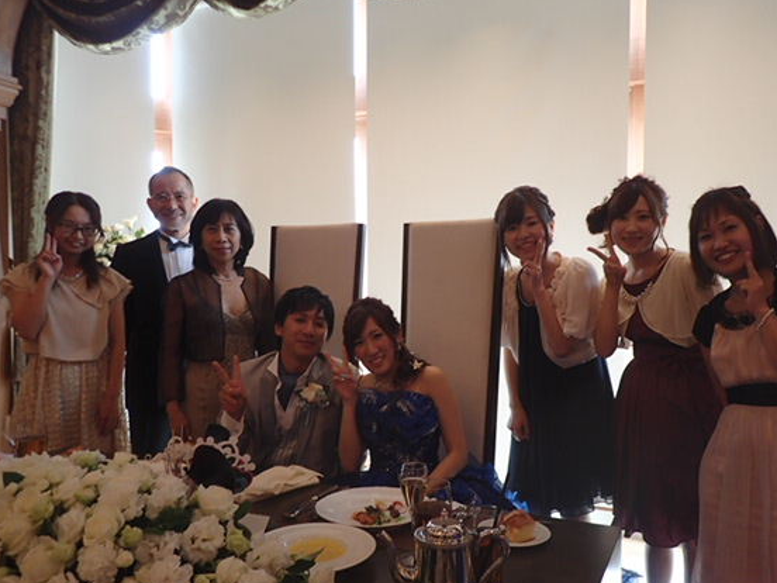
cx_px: 421
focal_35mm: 29
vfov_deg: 48.2
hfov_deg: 61.6
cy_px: 321
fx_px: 651
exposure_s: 1/60
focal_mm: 4.5
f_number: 2
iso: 160
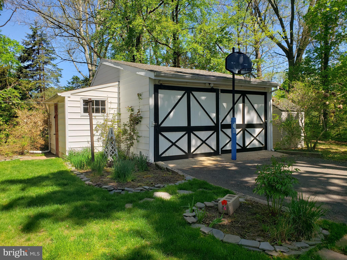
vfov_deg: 53.1
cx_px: 174
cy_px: 130
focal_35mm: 26
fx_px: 261
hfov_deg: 67.3
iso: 50
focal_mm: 4.3
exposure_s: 1/805
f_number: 2.4
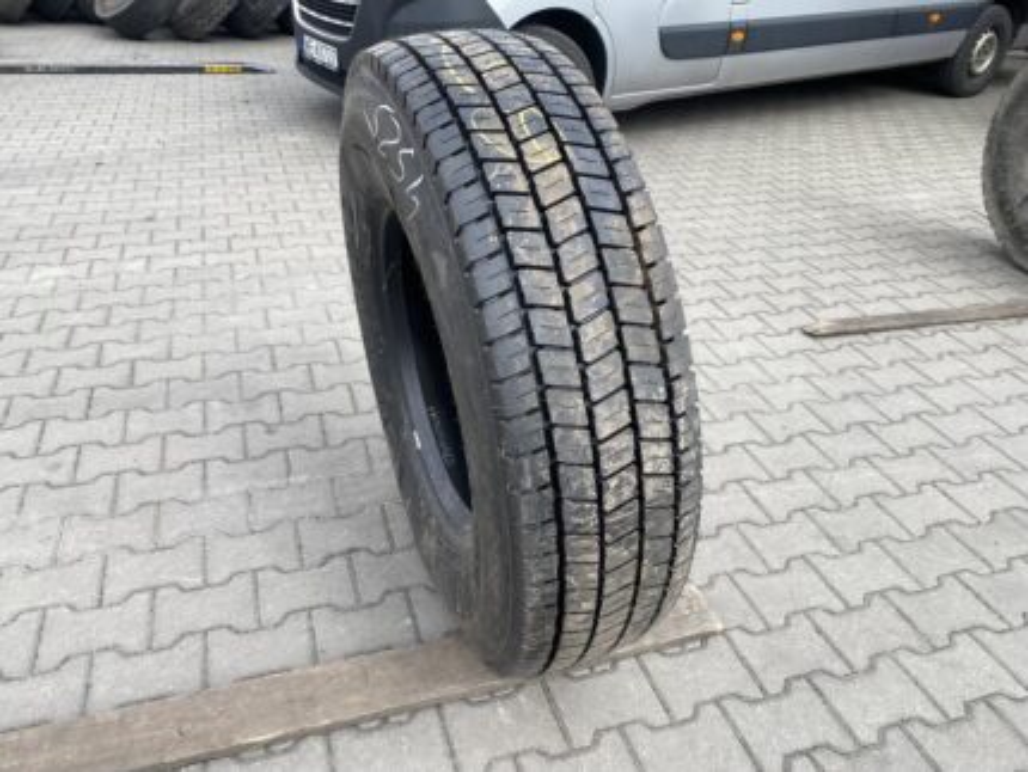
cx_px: 514
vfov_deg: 53.1
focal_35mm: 26
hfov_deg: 67.3
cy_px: 386
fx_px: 773
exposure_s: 1/919
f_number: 1.8
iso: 32
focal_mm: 4.25
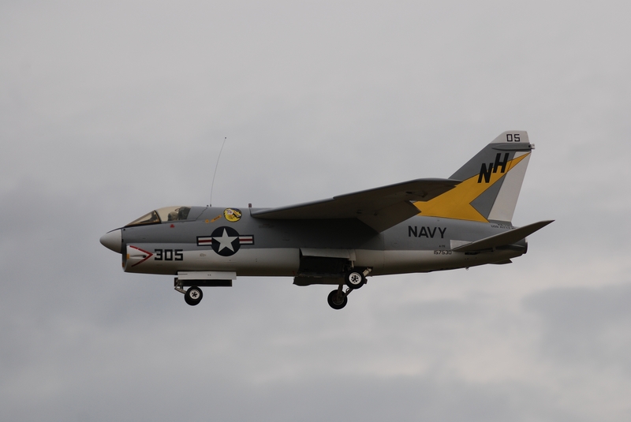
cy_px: 211
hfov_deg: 9.1
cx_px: 316
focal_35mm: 225
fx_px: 3947
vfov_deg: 6.1
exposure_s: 1/1000
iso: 200
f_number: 5.3
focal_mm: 150
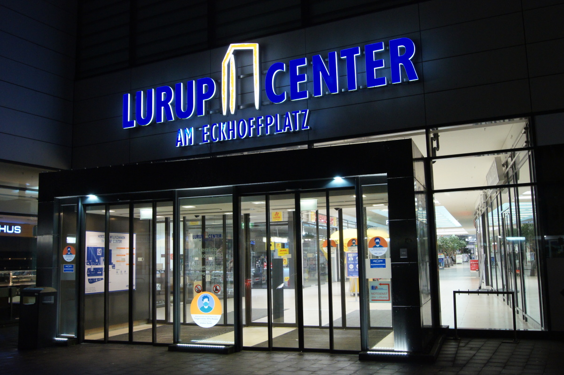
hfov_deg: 53.2
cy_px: 188
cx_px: 282
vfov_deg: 36.8
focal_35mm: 36
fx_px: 563
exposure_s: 1/10
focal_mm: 24
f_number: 9
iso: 1600
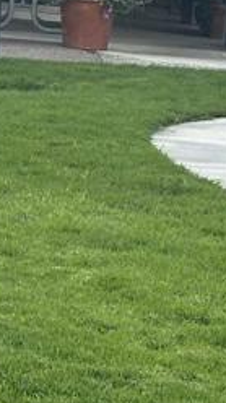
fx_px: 2307
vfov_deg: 9.9
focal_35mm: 216
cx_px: -259
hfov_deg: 5.5
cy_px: -46
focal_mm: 6.86
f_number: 1.78
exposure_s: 1/334
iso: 64
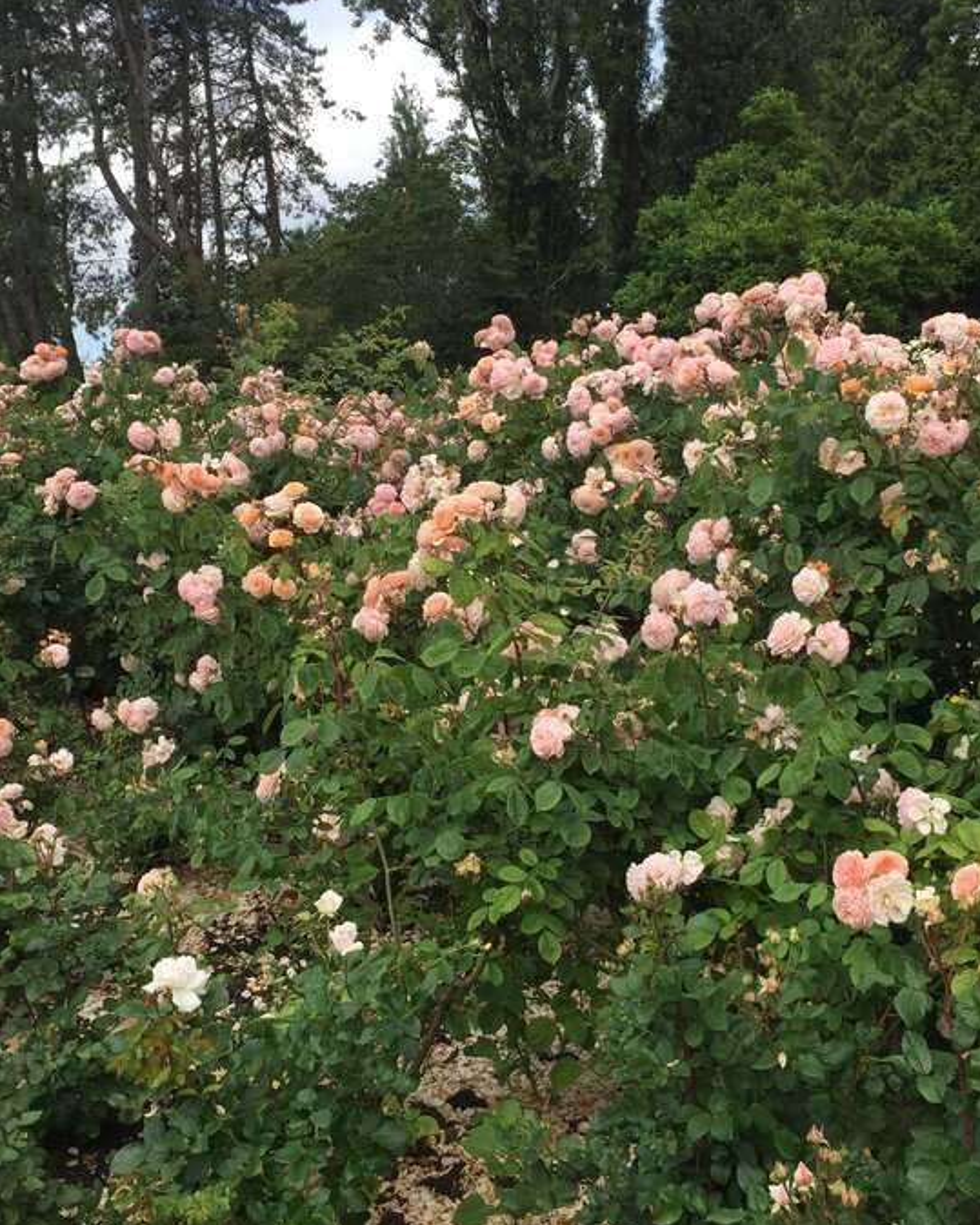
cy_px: 652
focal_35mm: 43
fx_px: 1559
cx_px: 522
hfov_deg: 34.9
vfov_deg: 42.9
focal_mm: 4.15
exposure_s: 1/860
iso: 32
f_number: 2.2
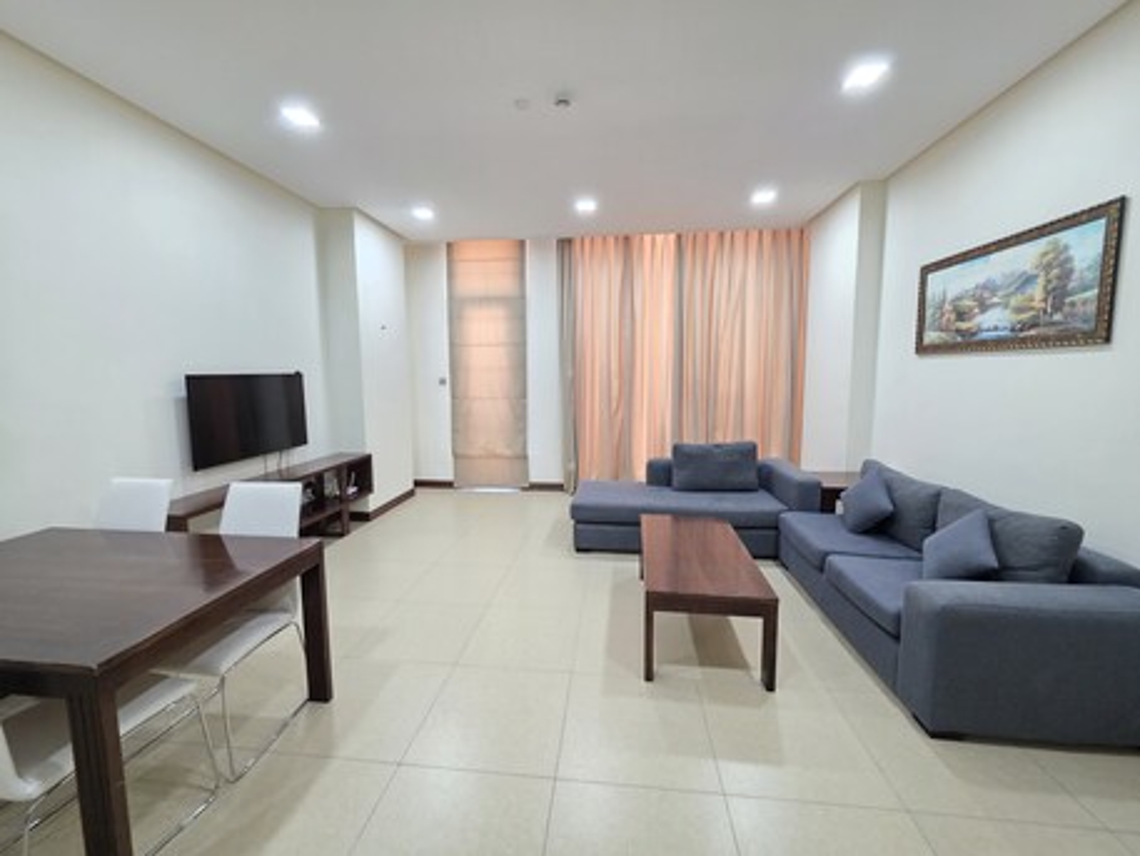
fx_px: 428
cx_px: 570
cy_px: 428
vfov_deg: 89.9
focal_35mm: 13
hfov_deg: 106.2
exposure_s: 1/50
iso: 500
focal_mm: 2.2
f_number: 1.9
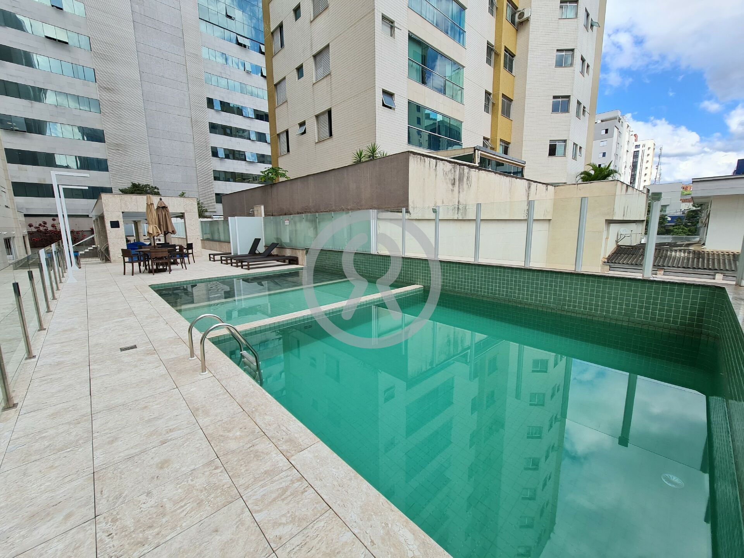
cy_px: 279
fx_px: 279
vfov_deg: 89.9
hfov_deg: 106.2
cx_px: 372
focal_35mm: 13
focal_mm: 2.2
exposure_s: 1/800
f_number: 2.2
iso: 64
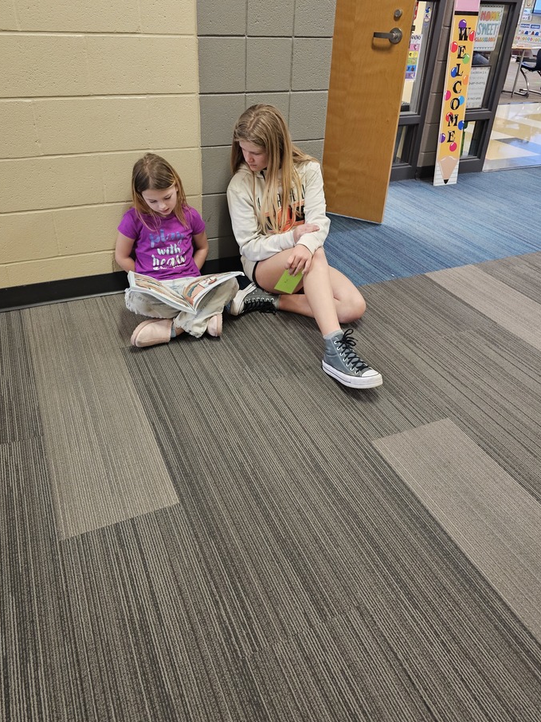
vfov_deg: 67.1
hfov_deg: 53.0
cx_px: 269
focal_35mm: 26
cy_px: 319
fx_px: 542
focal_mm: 6.3
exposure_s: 1/60
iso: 640
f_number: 1.7
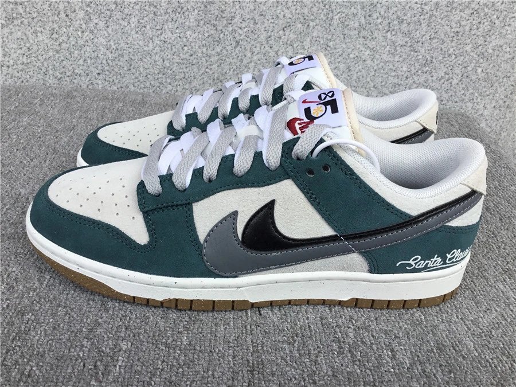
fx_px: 462
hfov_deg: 58.4
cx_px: 258
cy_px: 194
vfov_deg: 45.4
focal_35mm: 31
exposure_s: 1/255
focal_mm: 3.3
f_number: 2.4
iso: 25
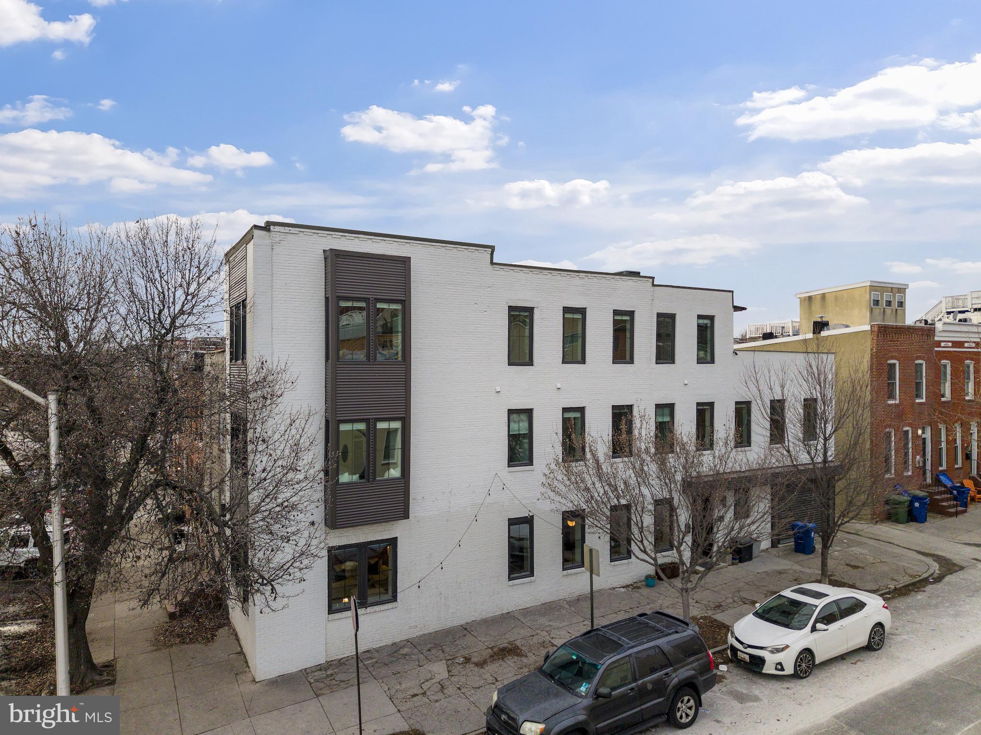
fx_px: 680
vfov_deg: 56.8
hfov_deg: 71.6
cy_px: 368
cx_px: 490
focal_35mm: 24
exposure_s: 1/80
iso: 800
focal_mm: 8.67
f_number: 1.8
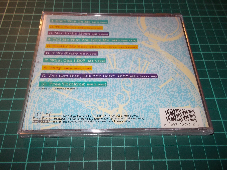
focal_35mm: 29
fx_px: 190
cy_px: 85
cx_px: 114
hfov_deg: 61.7
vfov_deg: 48.2
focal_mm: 4.1
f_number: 3.3
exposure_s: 1/30
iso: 200
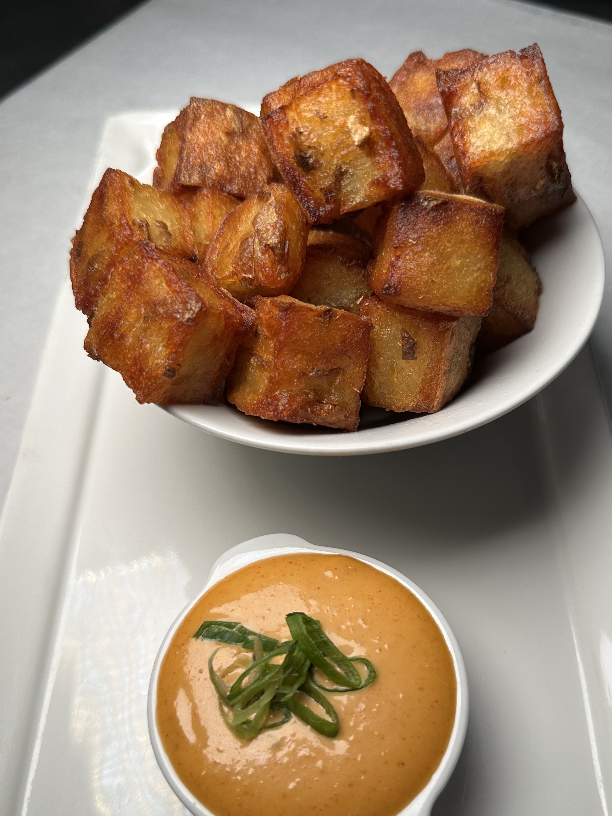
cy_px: 472
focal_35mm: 32
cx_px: 336
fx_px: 754
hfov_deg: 44.1
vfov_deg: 56.6
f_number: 1.78
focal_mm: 6.86
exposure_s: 1/1562
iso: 80
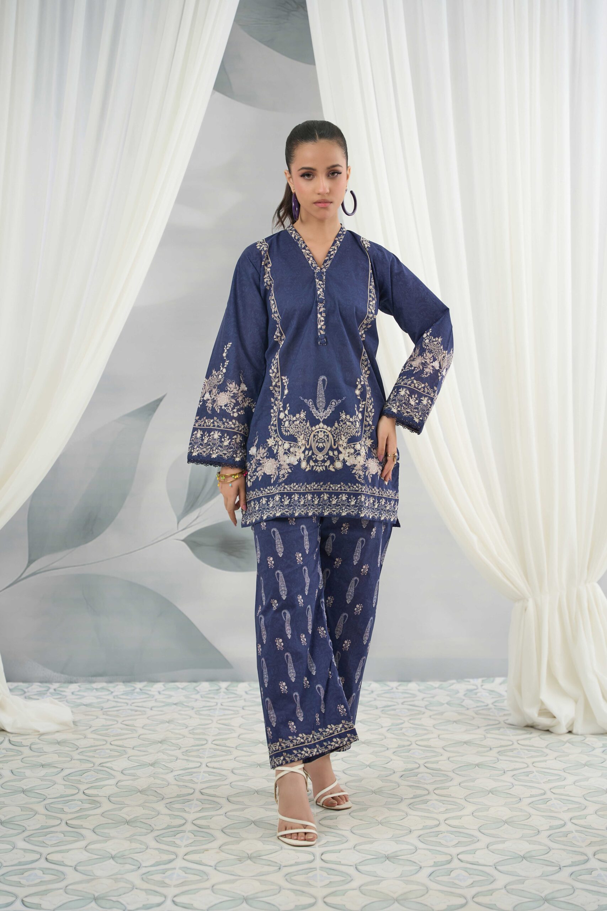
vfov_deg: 33.4
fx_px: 1517
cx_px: 304
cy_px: 456
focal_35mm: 60
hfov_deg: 22.6
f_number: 3.2
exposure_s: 1/125
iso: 160
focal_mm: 60
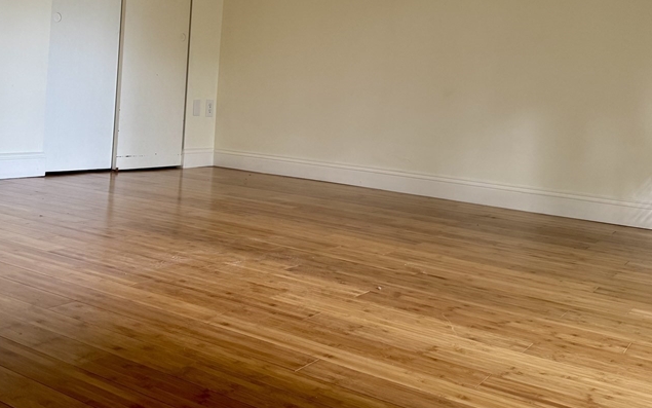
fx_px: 729
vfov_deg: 30.6
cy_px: 88
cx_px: 258
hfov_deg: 47.9
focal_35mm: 41
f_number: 1.78
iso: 160
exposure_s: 1/60
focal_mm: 6.76
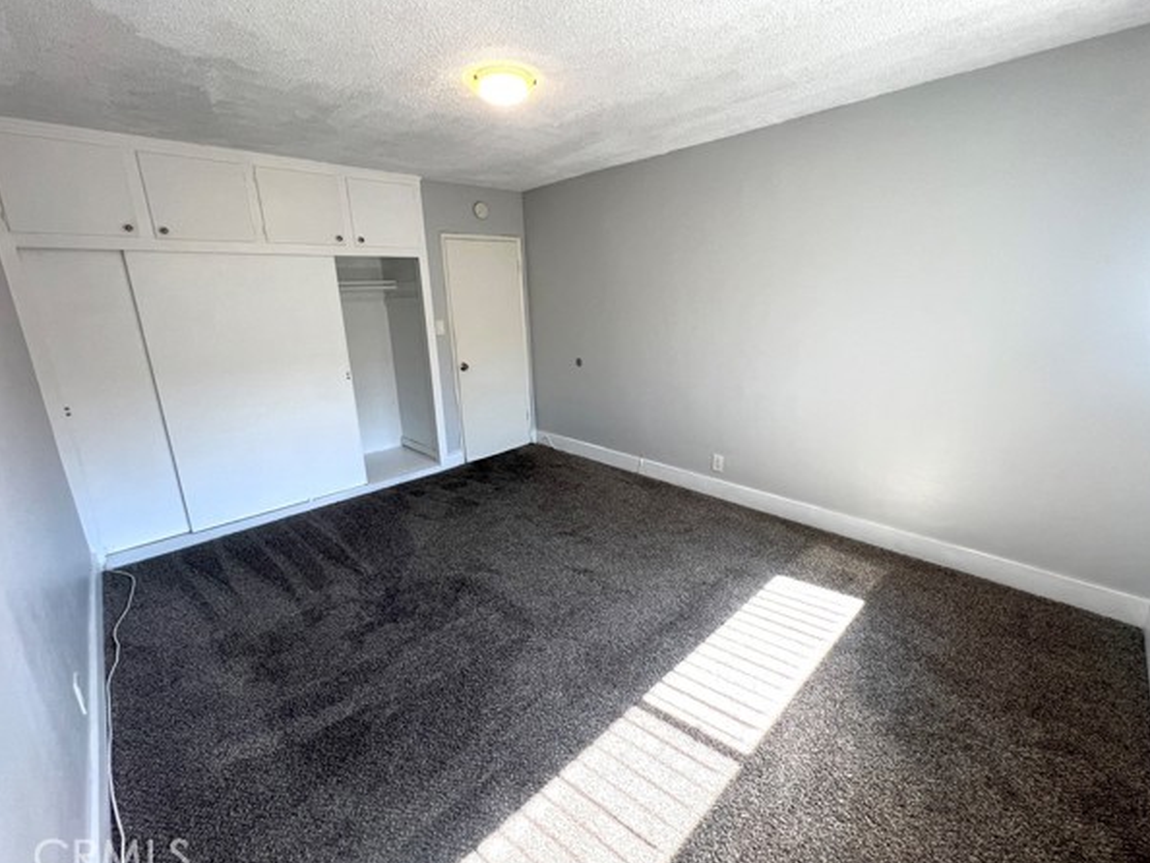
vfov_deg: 85.7
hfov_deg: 102.0
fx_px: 465
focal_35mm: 14
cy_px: 420
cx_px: 585
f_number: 1.8
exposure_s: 1/120
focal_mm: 1.57
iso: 80
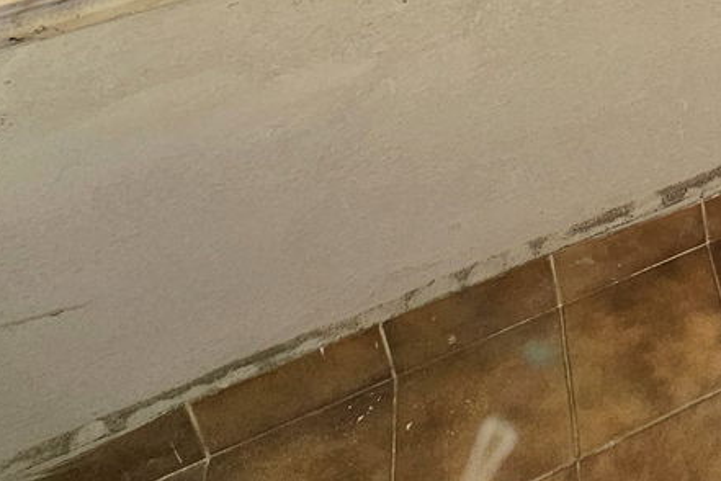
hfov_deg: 30.1
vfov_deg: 18.7
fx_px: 981
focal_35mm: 49
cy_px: -460
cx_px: 984
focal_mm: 2.2
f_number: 2.2
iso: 50
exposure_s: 1/2000
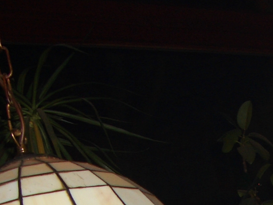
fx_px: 899
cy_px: 319
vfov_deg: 12.3
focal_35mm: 114
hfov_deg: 16.7
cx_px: 309
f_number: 2.6
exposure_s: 1/60
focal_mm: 5.8
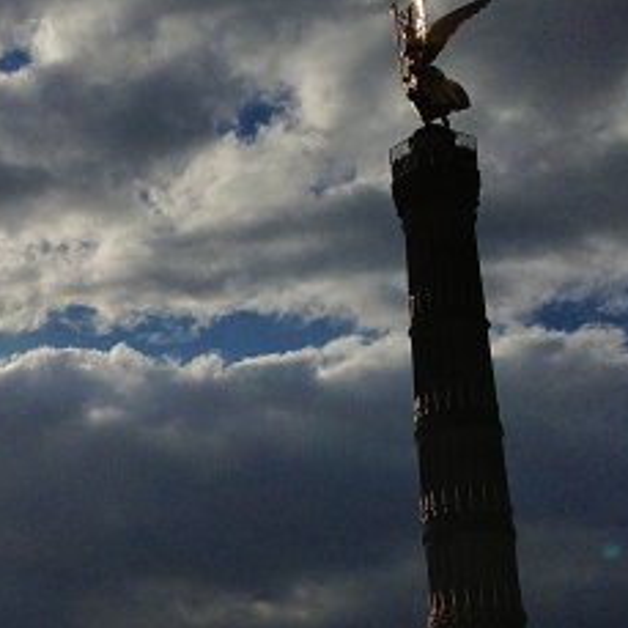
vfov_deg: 22.2
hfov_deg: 21.2
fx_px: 1601
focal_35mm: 78
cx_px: -44
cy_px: 385
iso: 50
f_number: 2.4
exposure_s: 1/13699
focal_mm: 4.12
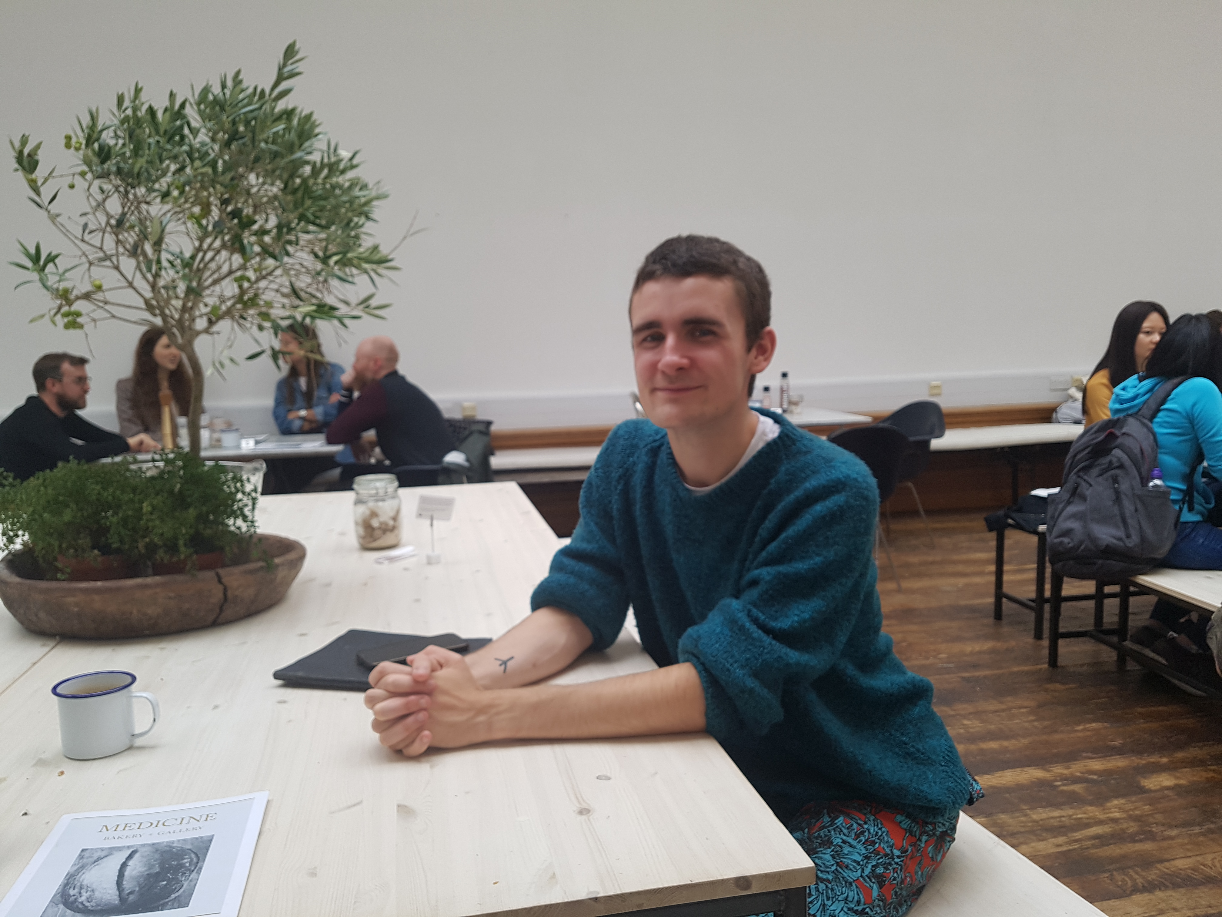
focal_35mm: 26
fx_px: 918
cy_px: 458
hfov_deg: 67.3
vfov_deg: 53.1
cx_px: 611
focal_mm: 4.2
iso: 64
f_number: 1.7
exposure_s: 1/50
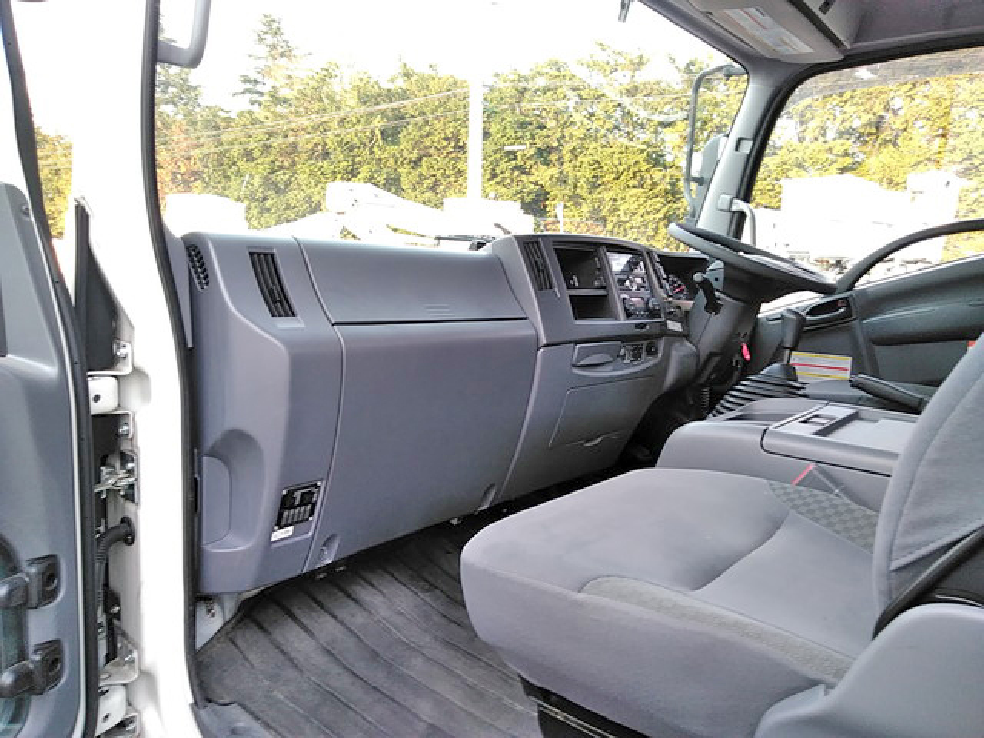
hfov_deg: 65.3
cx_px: 492
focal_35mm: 27
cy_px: 369
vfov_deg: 51.4
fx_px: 768
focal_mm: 3.46
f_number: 2.2
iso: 95
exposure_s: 1/30
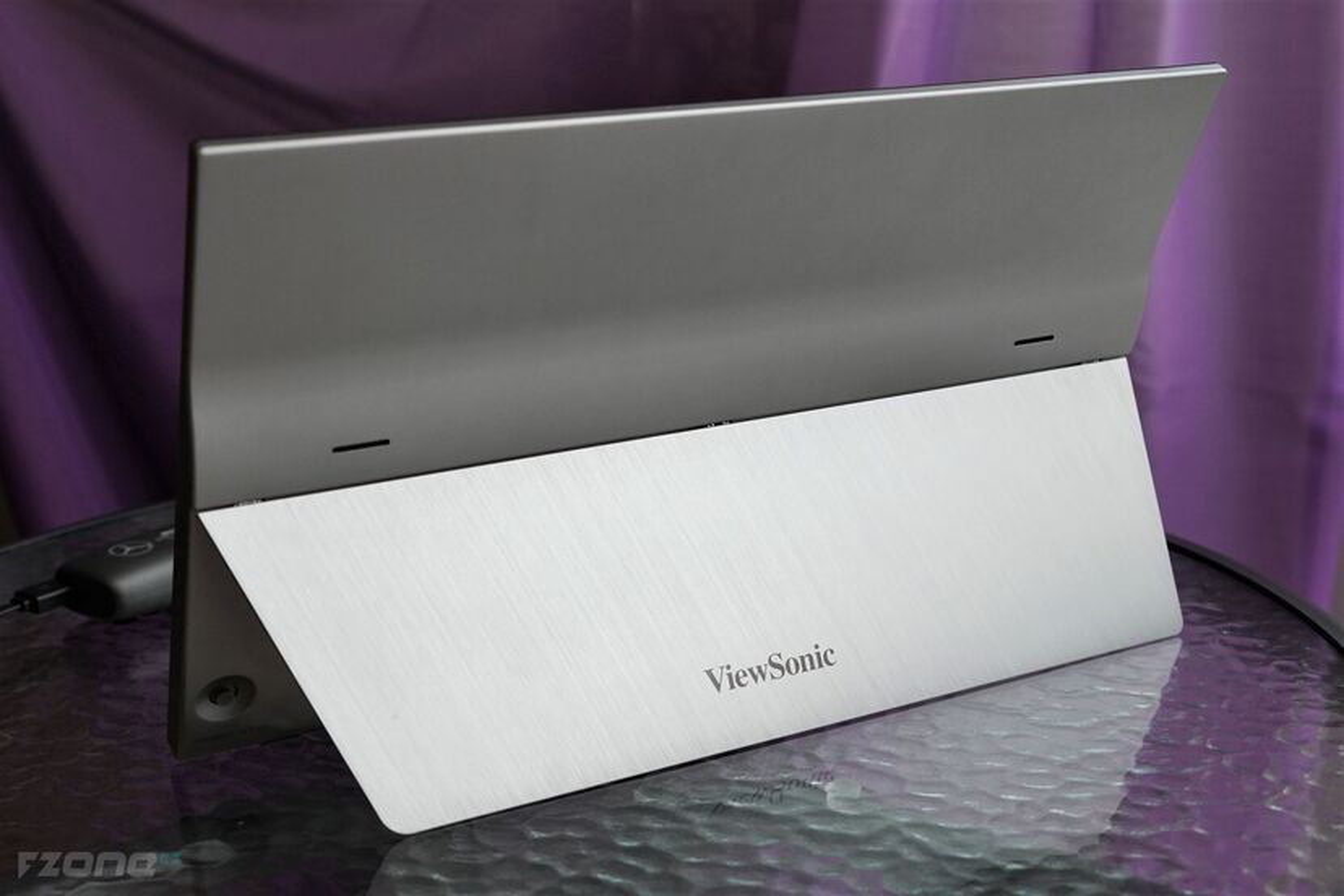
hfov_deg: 51.9
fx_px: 1381
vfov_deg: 35.9
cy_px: 448
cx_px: 672
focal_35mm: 37
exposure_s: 1/160
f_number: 5.6
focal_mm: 37
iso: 2000
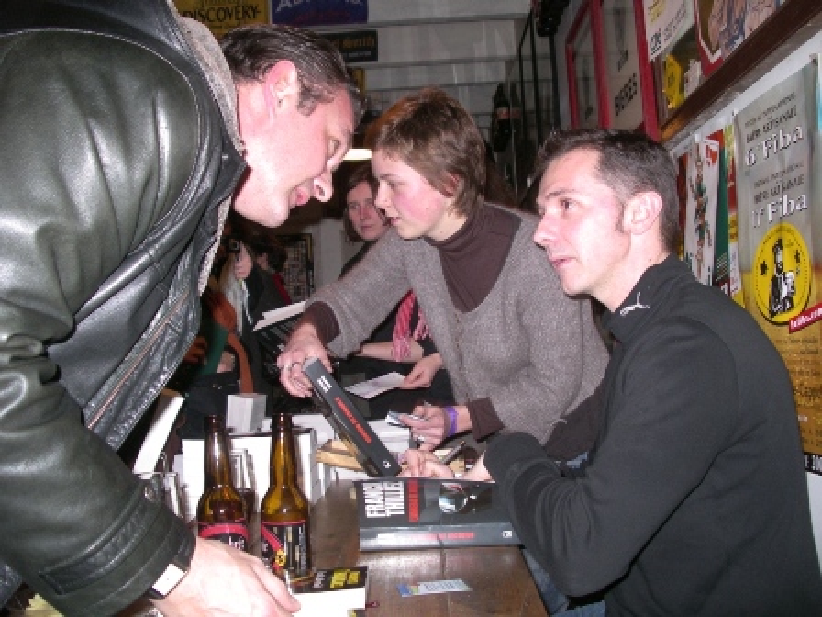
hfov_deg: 50.1
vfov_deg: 38.7
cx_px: 411
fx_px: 879
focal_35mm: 37
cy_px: 308
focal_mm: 7.8
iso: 200
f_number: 2.8
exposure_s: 1/40
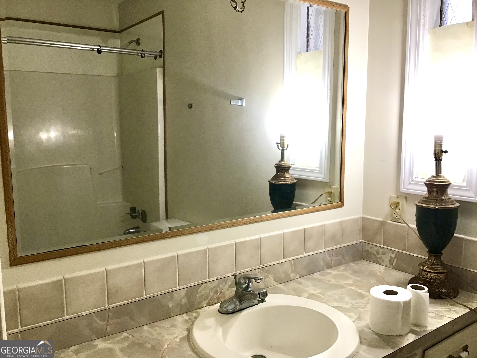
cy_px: 179
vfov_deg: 45.4
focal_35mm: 31
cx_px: 238
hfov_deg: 58.4
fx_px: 427
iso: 50
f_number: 2.4
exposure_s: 1/30
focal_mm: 3.3
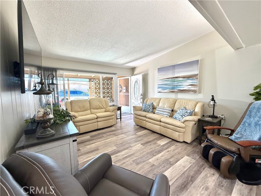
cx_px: 130
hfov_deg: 102.1
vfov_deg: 85.7
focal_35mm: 14
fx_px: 106
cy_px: 98
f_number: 2.2
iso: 80
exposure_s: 1/120
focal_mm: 2.22
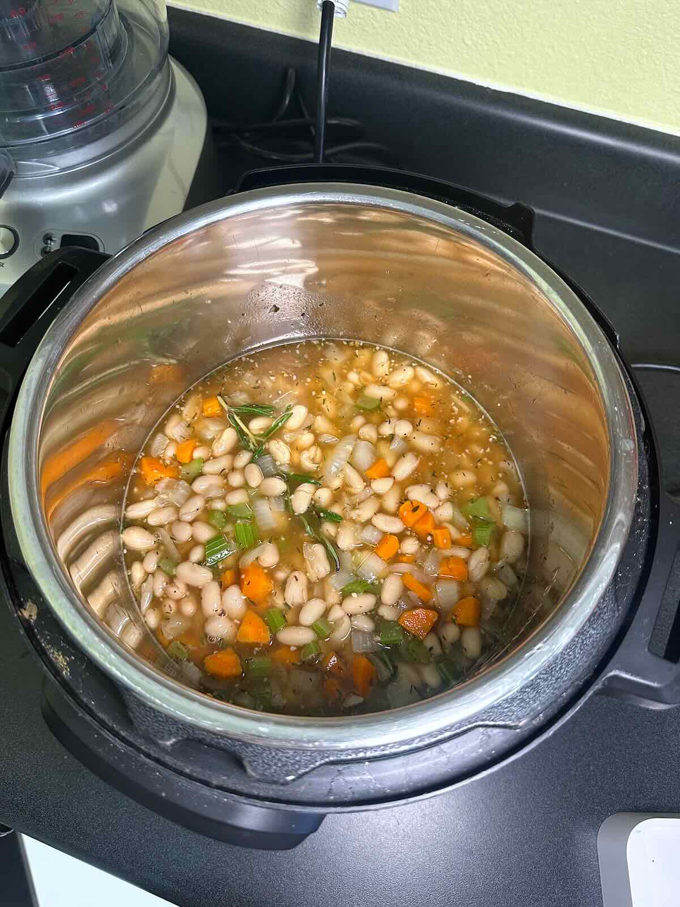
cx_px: 340
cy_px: 454
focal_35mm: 24
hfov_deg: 56.8
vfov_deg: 71.6
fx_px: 629
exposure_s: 1/60
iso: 250
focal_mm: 6.86
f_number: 1.78
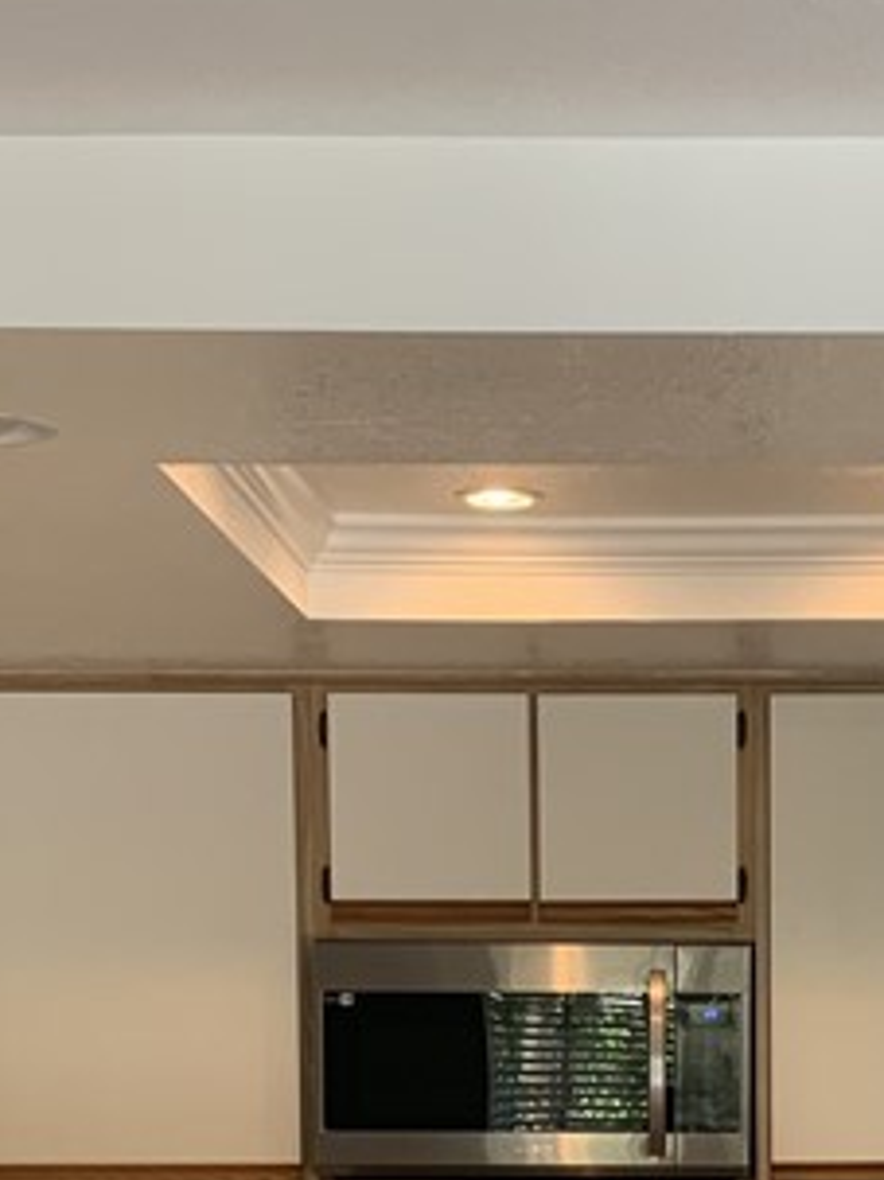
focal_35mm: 88
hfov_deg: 16.6
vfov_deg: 21.3
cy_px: 1250
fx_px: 2998
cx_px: 744
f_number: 1.8
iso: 100
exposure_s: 1/60
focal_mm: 4.25
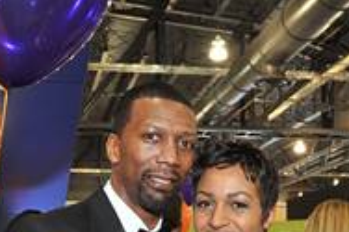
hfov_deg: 23.9
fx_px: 823
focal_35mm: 85
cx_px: 191
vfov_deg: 15.0
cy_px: 336
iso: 1600
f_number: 7.1
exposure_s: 1/100
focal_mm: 29
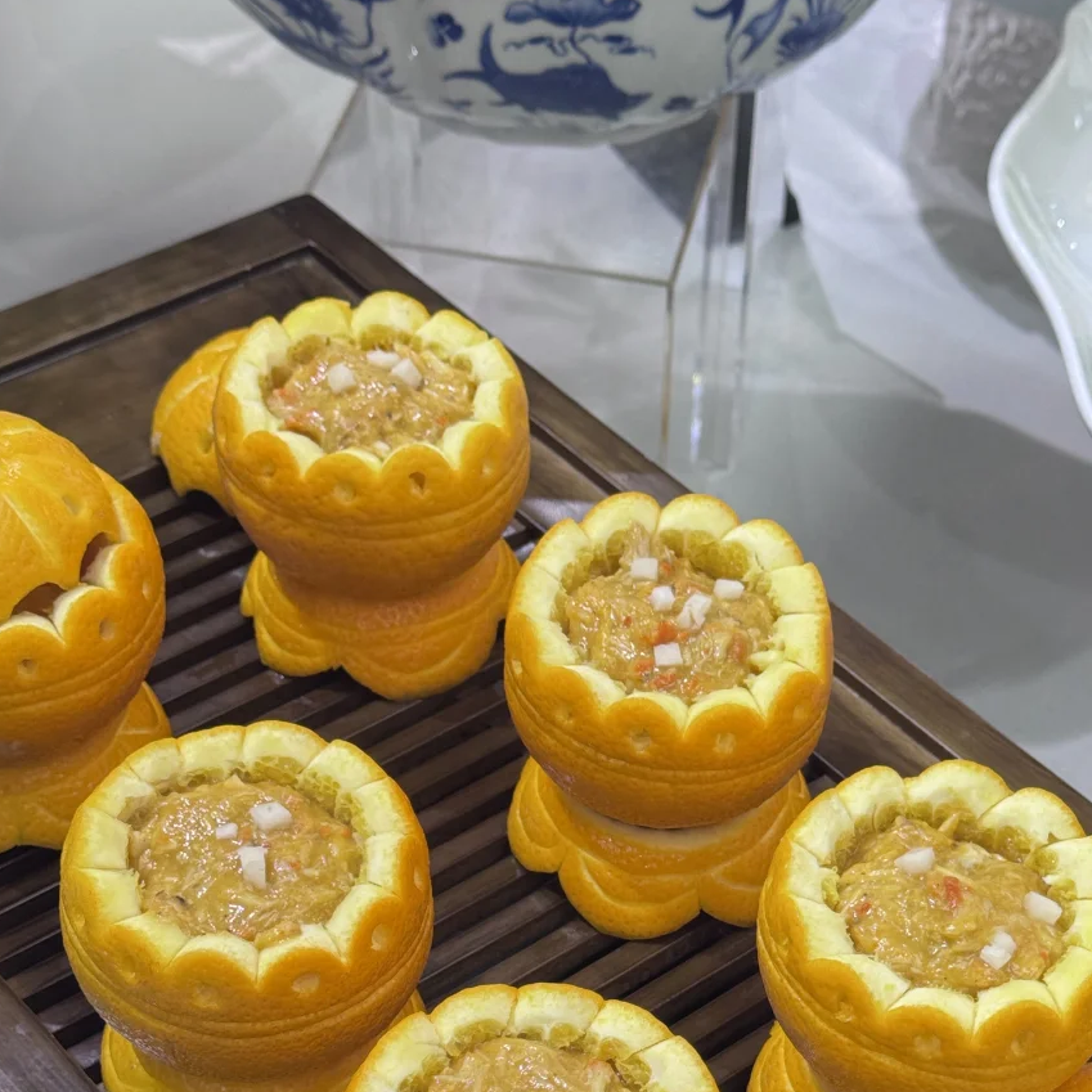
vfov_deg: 23.7
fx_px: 2570
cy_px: 859
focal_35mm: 72
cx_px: 675
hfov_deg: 23.9
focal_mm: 6.76
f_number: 1.78
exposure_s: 1/100
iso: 64
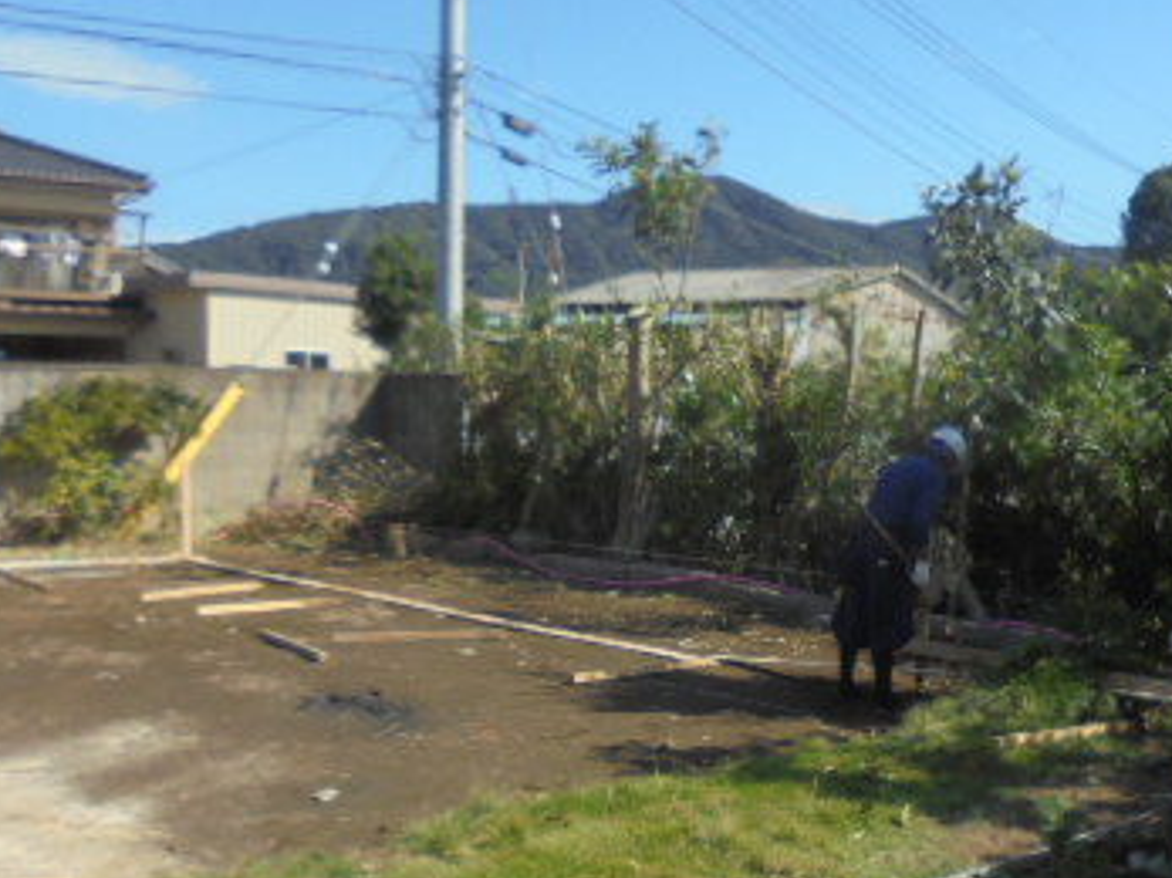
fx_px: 1625
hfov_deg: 39.7
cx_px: 621
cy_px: 648
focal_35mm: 48
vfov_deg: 29.8
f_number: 3.5
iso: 100
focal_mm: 4.6
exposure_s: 1/800
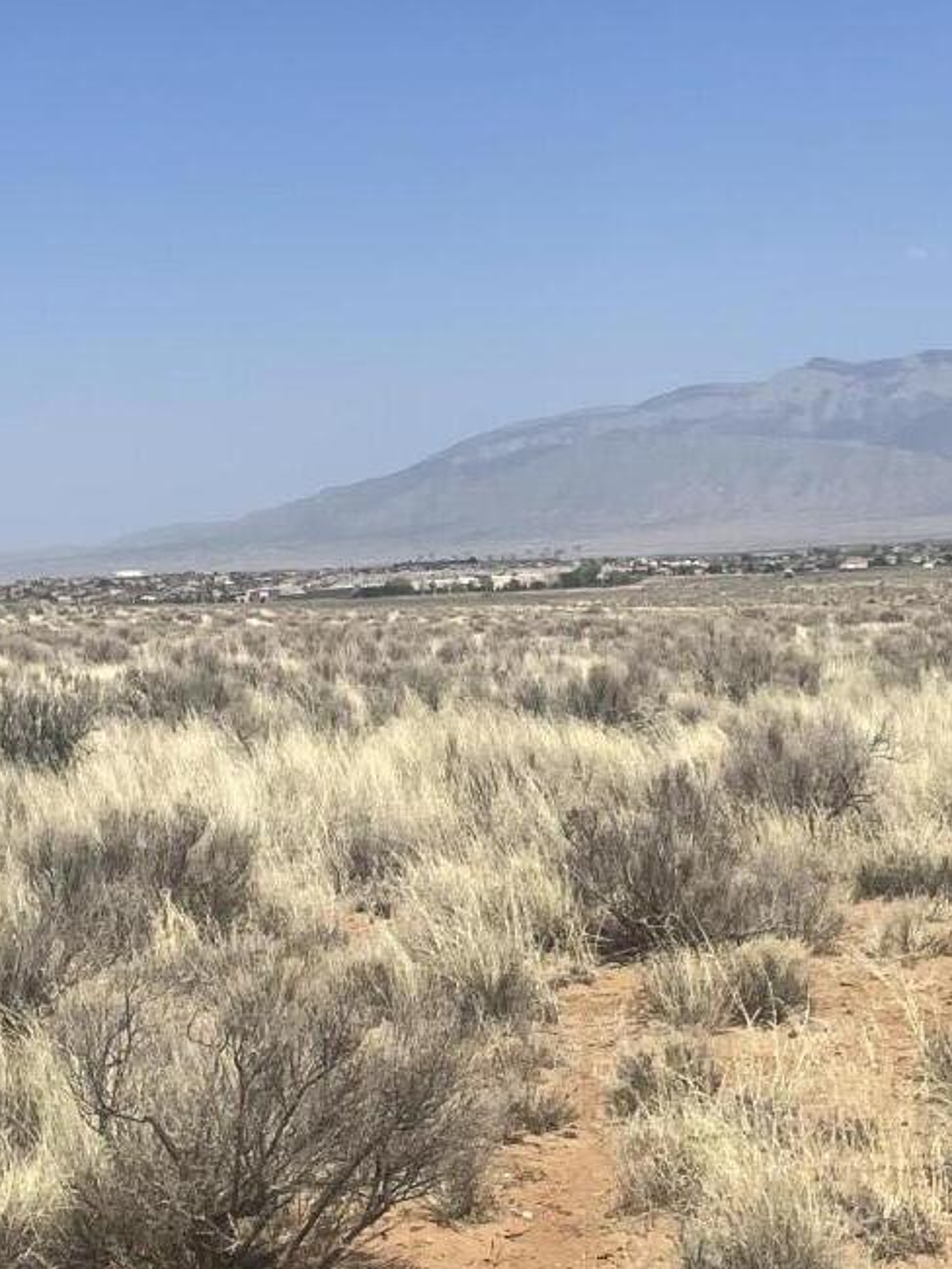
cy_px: 572
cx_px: 456
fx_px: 2932
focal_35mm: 80
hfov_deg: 18.4
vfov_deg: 24.4
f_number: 1.6
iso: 32
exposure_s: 1/6897
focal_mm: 4.2
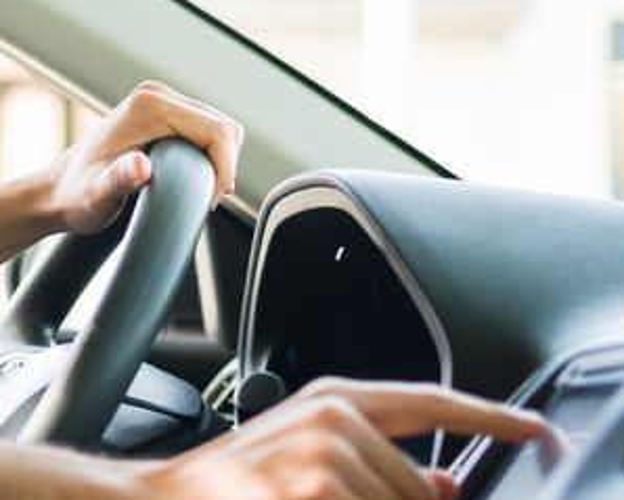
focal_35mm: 138
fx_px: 2551
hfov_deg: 12.8
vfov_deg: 11.2
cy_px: 232
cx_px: -447
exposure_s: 1/160
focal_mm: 35
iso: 160
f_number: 1.8
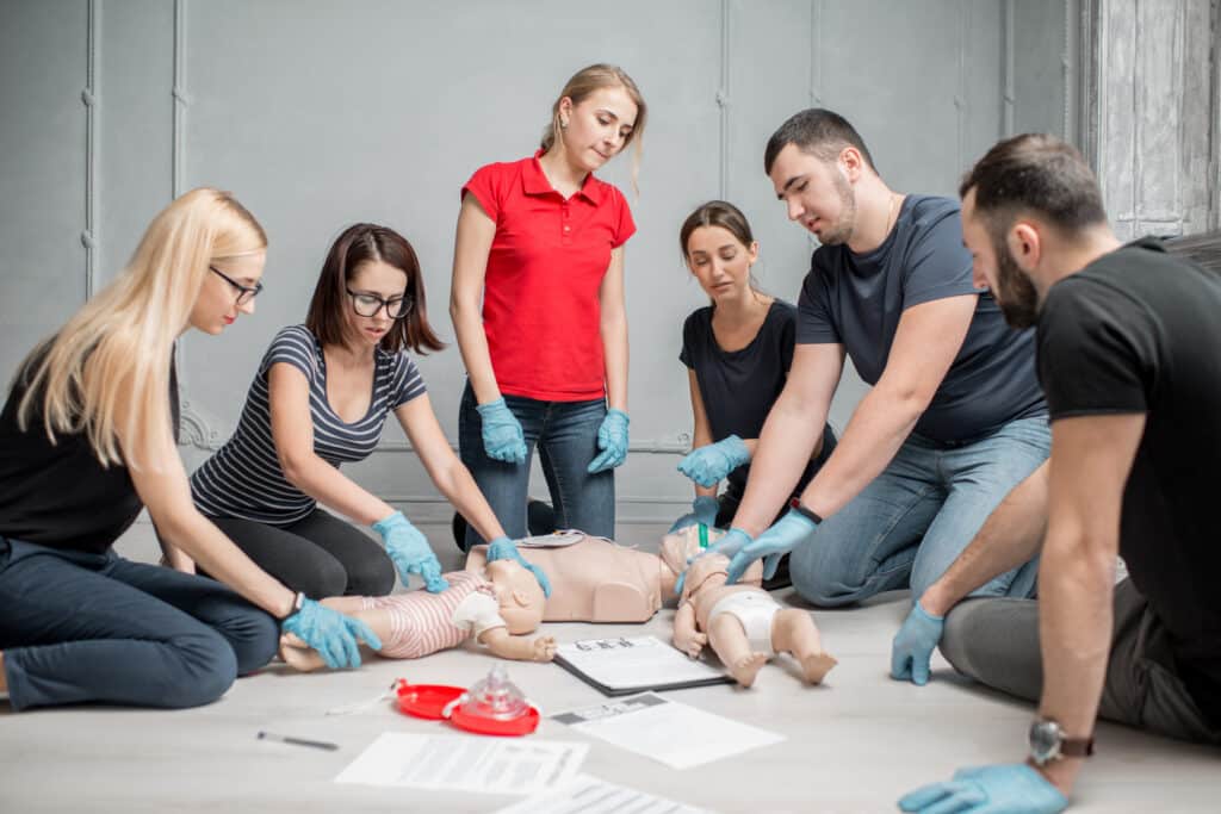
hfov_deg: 54.4
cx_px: 610
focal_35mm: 35
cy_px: 407
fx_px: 1187
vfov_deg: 37.9
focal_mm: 35
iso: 250
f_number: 2.5
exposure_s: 1/160
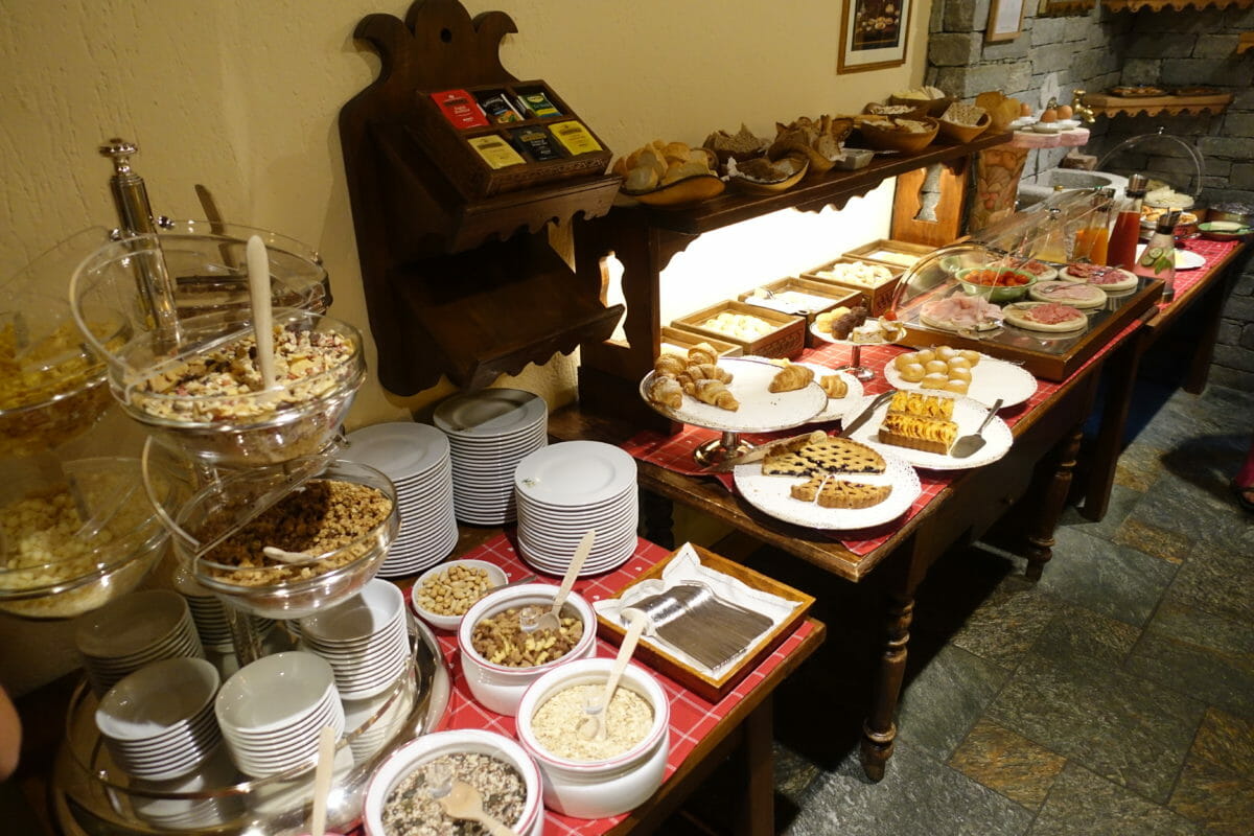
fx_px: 836
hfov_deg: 73.7
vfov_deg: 53.1
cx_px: 627
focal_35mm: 24
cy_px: 418
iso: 800
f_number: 1.8
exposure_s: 1/100
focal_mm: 8.8
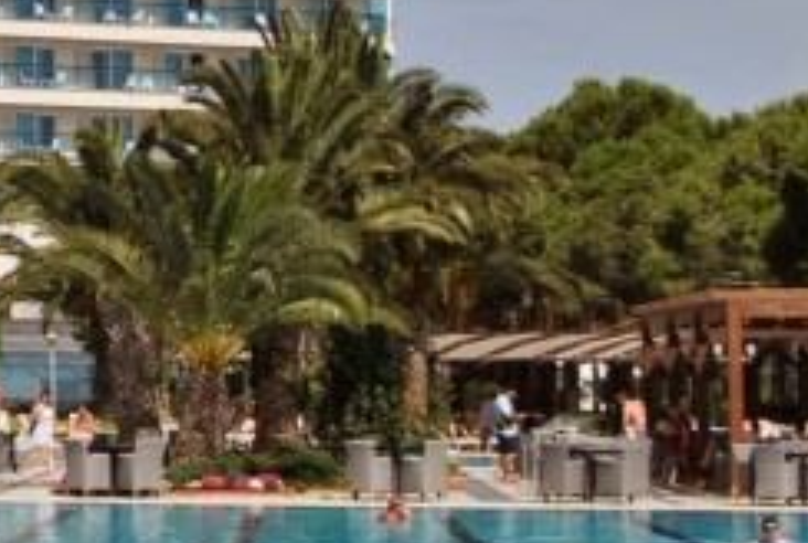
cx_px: -786
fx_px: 3802
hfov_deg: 11.1
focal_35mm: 169
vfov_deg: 8.1
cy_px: 33
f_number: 9
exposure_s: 1/320
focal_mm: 24
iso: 100
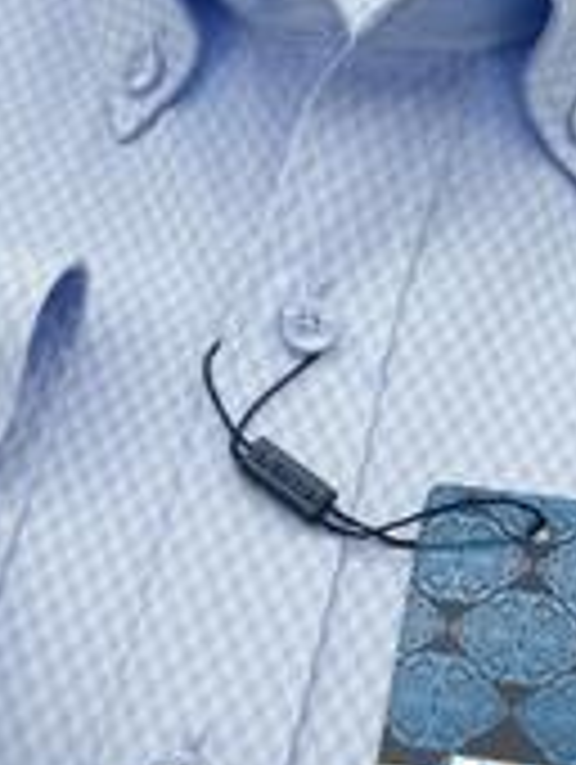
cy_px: 25
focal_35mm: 126
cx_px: 297
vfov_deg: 15.4
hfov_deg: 11.8
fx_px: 2788
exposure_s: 1/216
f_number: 2
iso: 25
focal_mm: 6
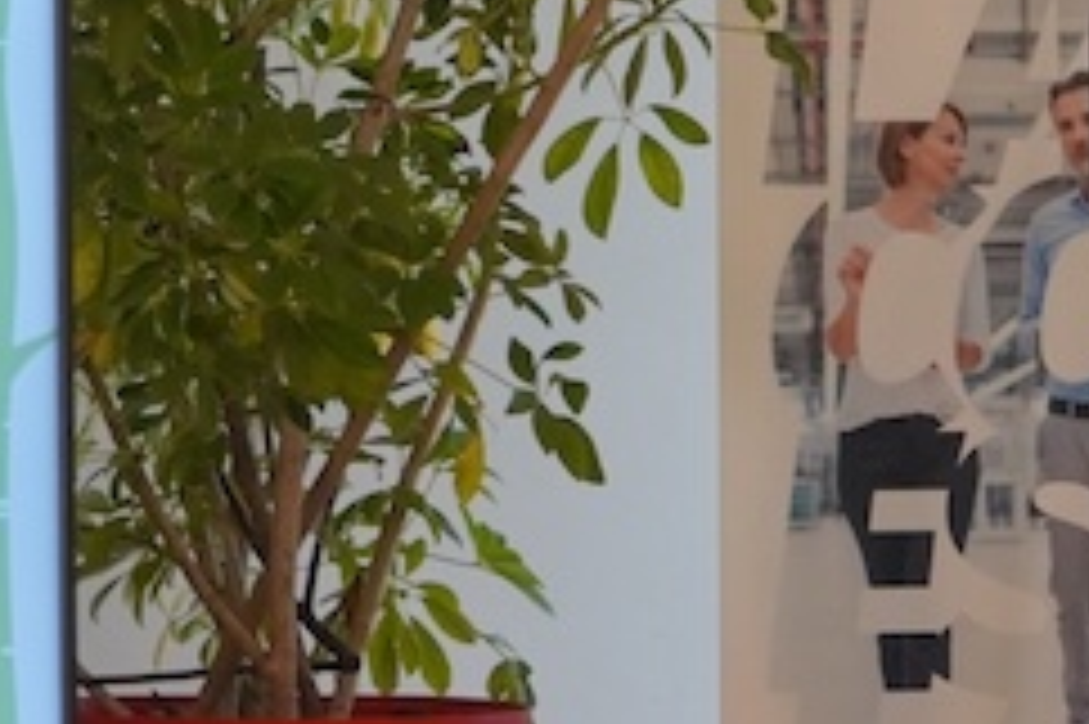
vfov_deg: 5.2
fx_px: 7940
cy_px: 650
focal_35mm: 263
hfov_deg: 7.8
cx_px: 648
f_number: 4
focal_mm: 53
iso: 1250
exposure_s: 1/160
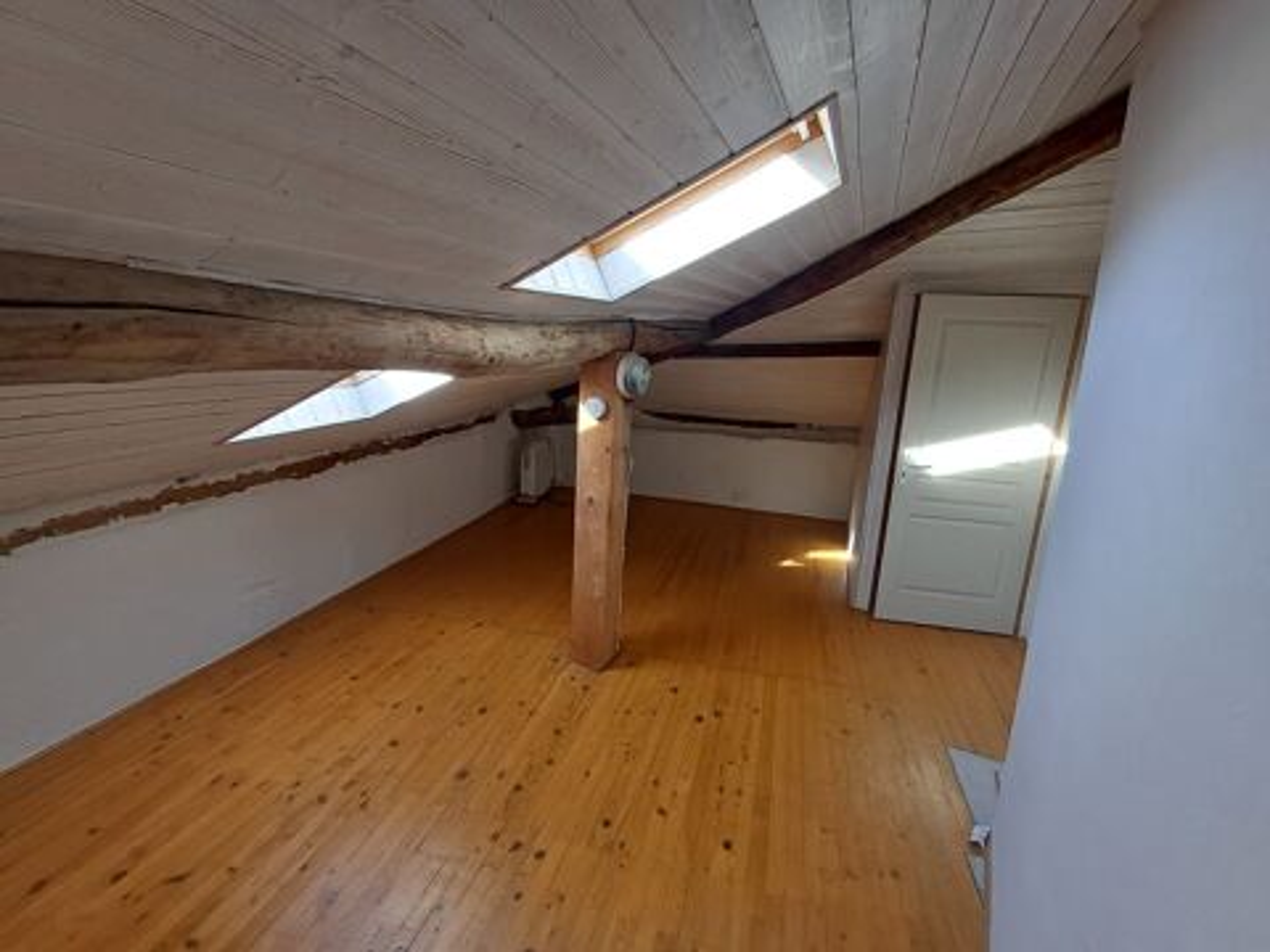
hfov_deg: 94.5
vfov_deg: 78.1
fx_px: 587
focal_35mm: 16
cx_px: 635
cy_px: 476
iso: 50
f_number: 2.2
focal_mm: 1.64
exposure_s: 1/50
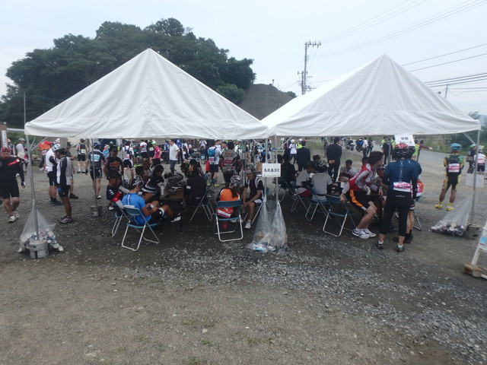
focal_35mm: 21
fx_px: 295
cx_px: 244
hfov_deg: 79.0
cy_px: 182
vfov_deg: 63.4
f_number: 3.5
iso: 125
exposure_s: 1/400
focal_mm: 3.7
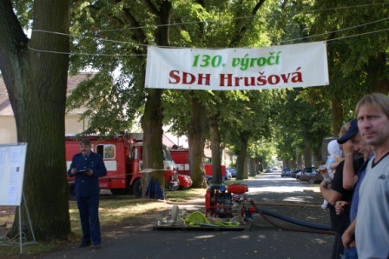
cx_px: 194
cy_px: 130
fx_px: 486
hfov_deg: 43.6
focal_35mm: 45
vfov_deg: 29.8
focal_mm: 30
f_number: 6.3
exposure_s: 1/60
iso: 100
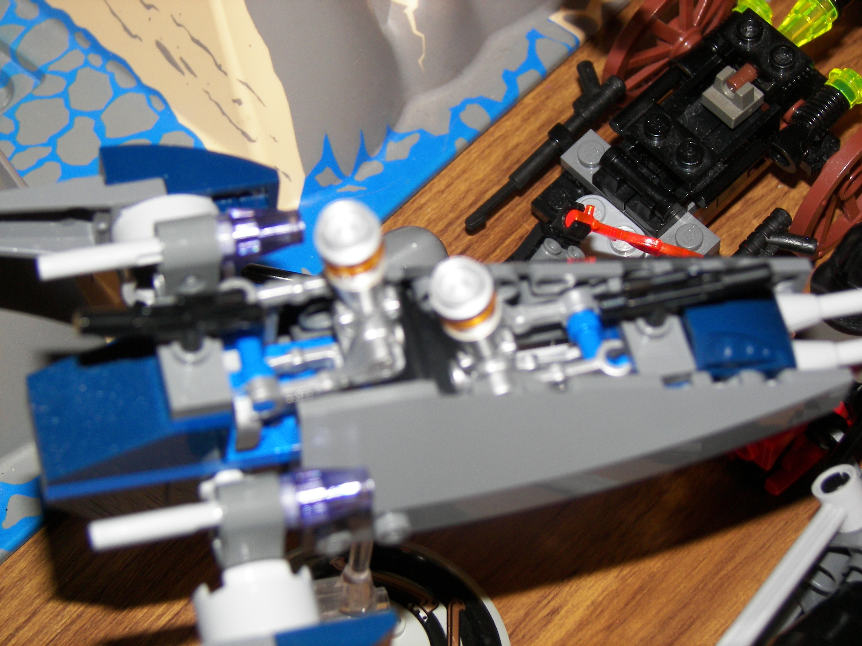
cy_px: 323
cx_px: 431
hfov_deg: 18.9
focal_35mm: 104
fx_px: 2590
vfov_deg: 14.2
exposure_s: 1/40
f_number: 3.2
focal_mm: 17.3
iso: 100
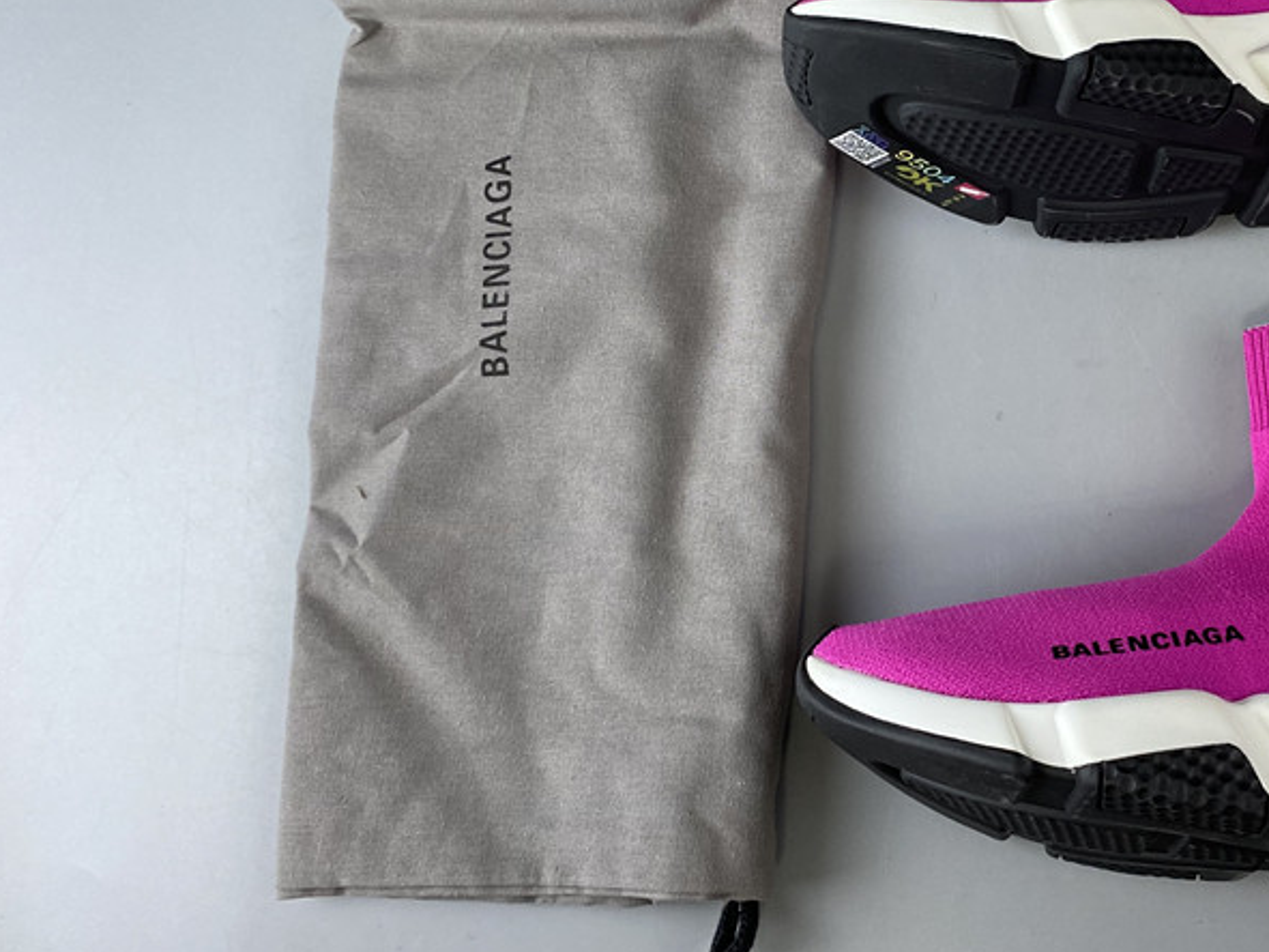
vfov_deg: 32.3
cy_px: 239
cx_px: 1046
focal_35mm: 44
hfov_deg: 40.8
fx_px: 1613
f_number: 1.8
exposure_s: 1/100
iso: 100
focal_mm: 4.25
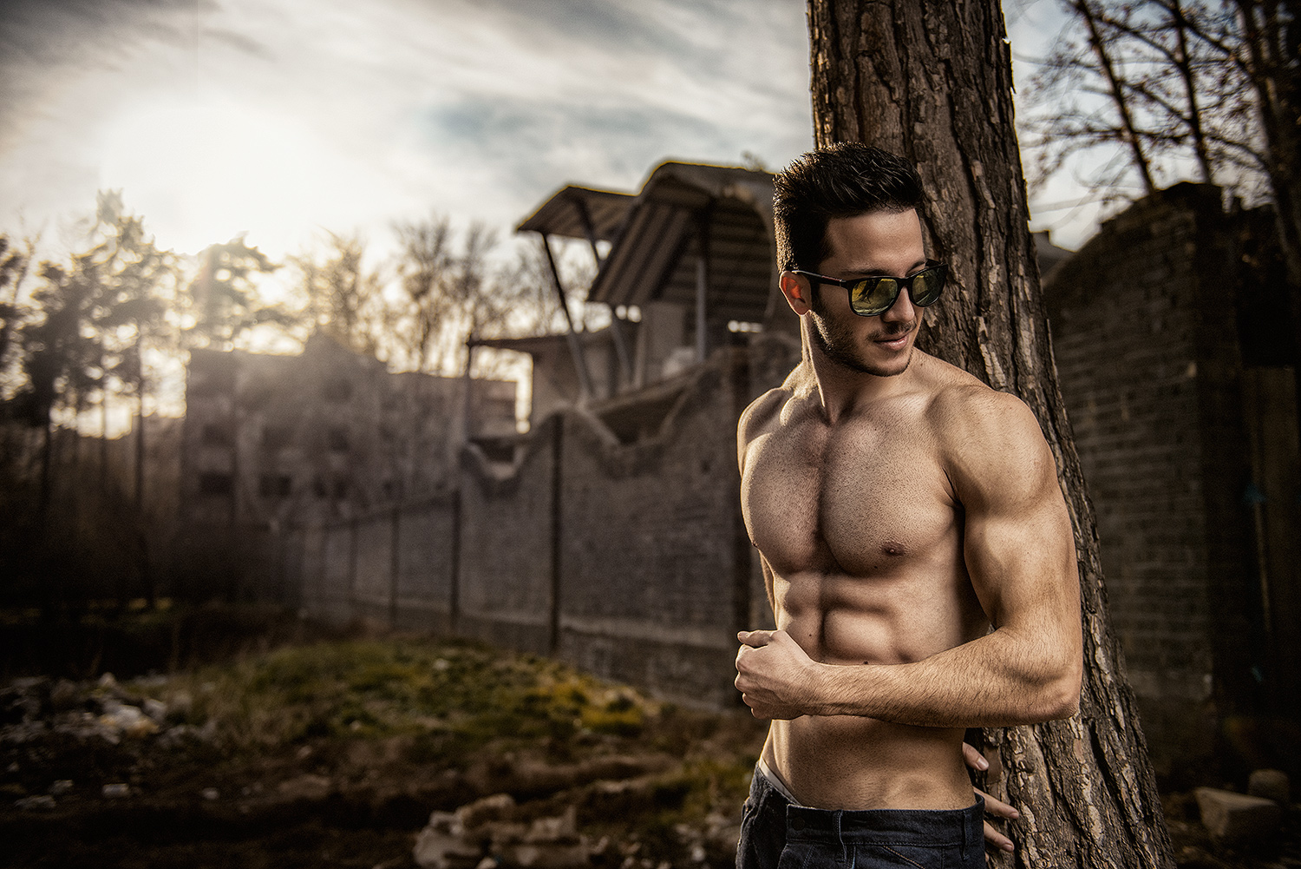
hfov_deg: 58.7
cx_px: 650
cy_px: 434
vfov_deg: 41.1
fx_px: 1157
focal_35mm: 32
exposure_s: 1/400
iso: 160
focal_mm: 32
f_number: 2.8
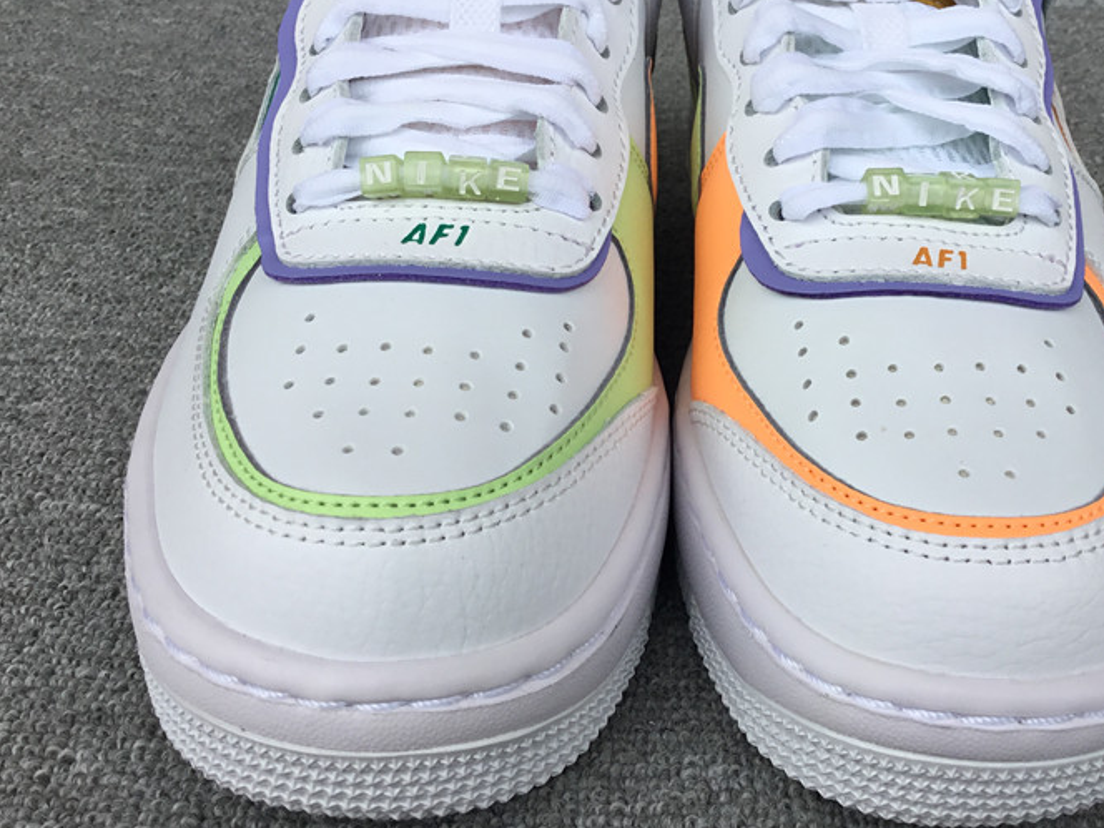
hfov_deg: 44.5
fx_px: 1339
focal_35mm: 42
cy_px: 327
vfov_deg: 34.2
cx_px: 667
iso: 25
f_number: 2.4
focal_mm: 3.3
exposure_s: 1/165
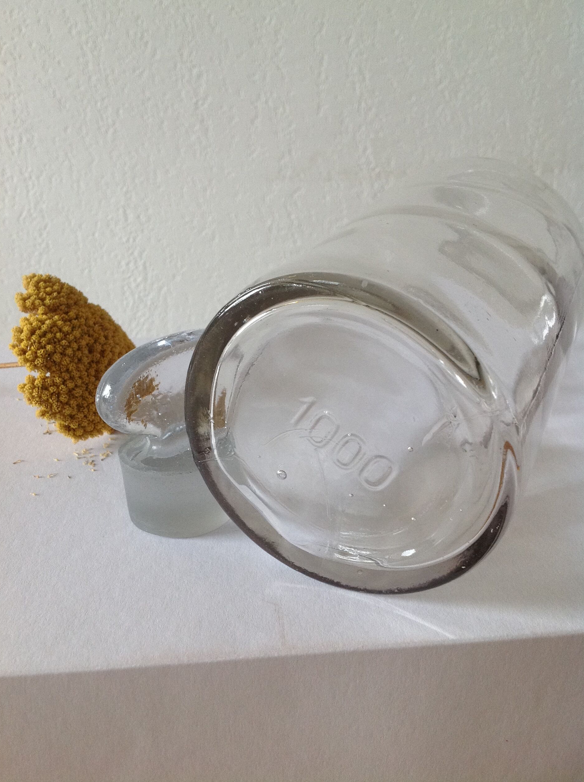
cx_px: 286
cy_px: 387
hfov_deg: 39.6
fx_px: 812
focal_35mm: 36
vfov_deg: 51.4
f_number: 2.4
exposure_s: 1/120
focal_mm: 4.28
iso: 100
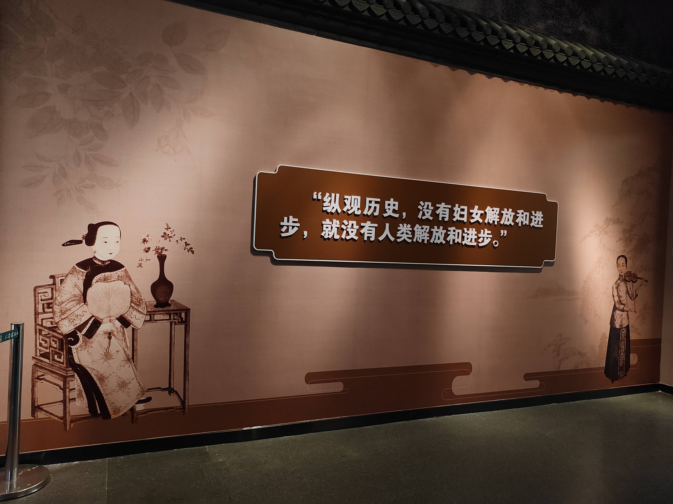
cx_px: 336
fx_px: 525
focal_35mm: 27
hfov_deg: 65.3
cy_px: 252
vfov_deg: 51.4
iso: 2347
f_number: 1.8
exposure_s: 1/100
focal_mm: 6.14
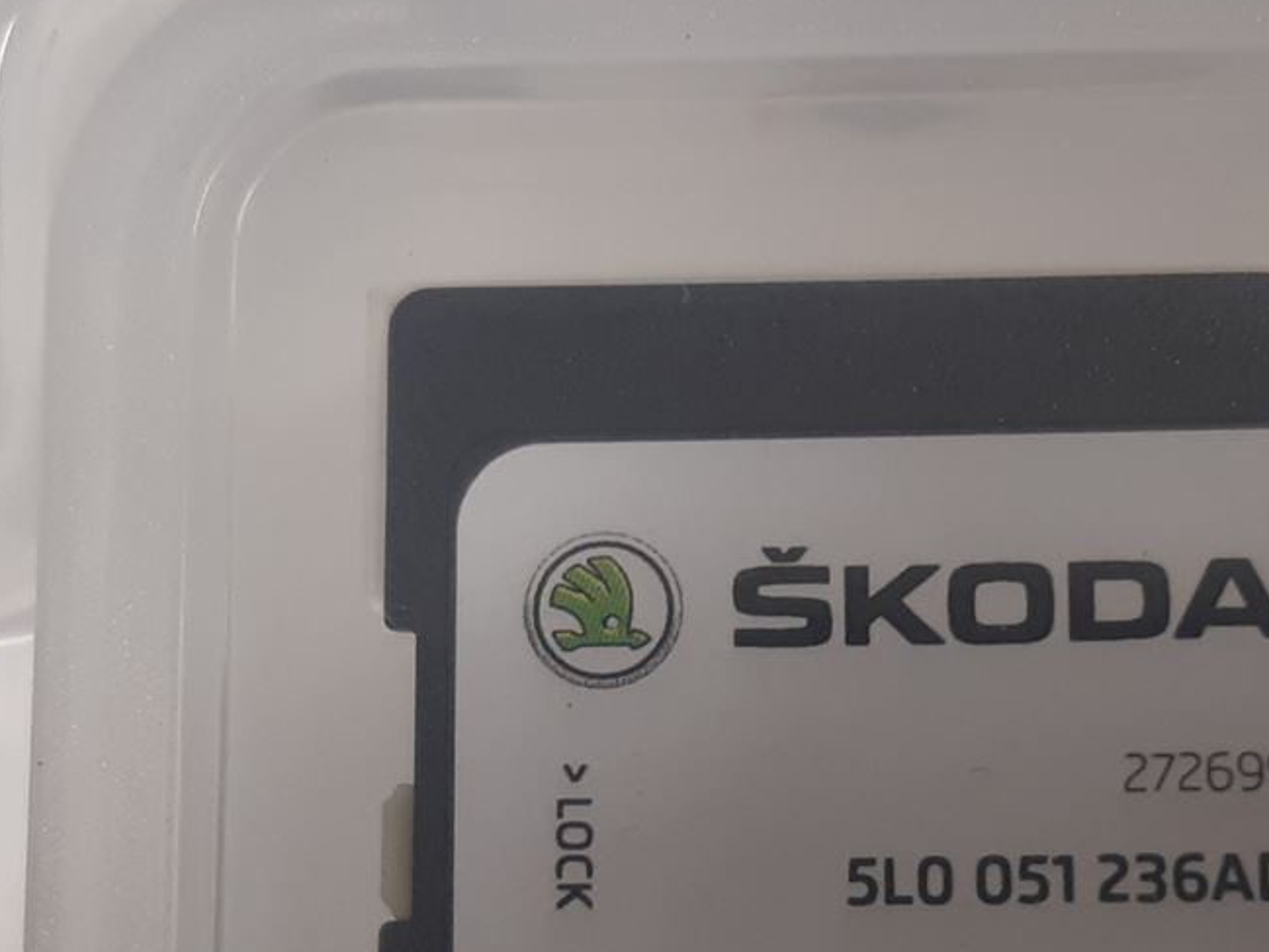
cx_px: 694
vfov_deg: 17.8
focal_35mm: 82
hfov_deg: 23.8
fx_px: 3007
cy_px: 819
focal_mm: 3.93
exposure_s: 1/50
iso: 80
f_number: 1.7
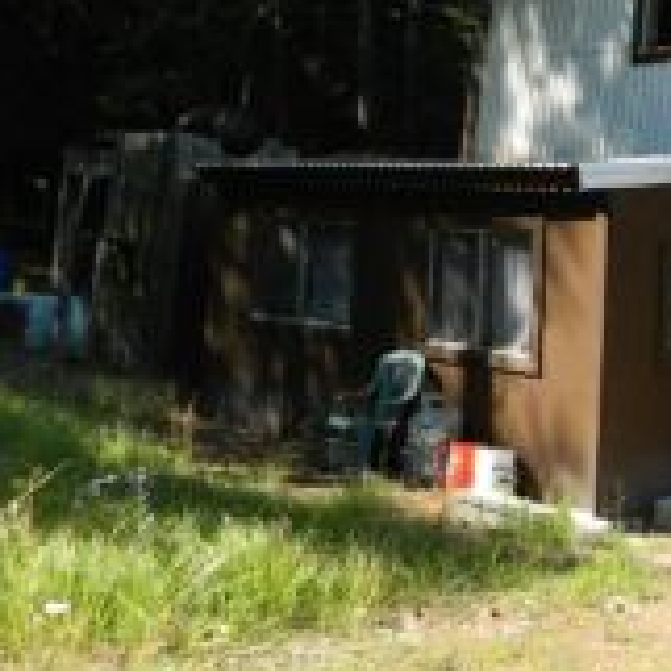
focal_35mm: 55
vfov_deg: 31.1
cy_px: 321
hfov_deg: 29.2
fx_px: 1206
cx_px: 658
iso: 80
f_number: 3.1
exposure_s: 1/400
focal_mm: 4.5
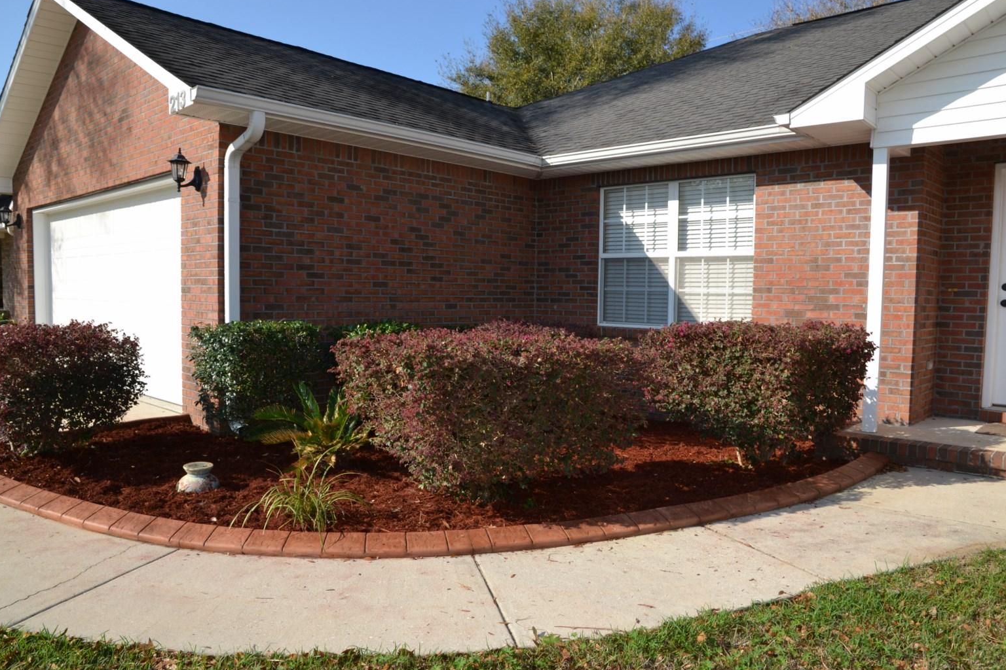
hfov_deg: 71.5
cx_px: 496
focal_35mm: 25
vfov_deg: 51.3
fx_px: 699
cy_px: 341
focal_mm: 16
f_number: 8
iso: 100
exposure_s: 1/200
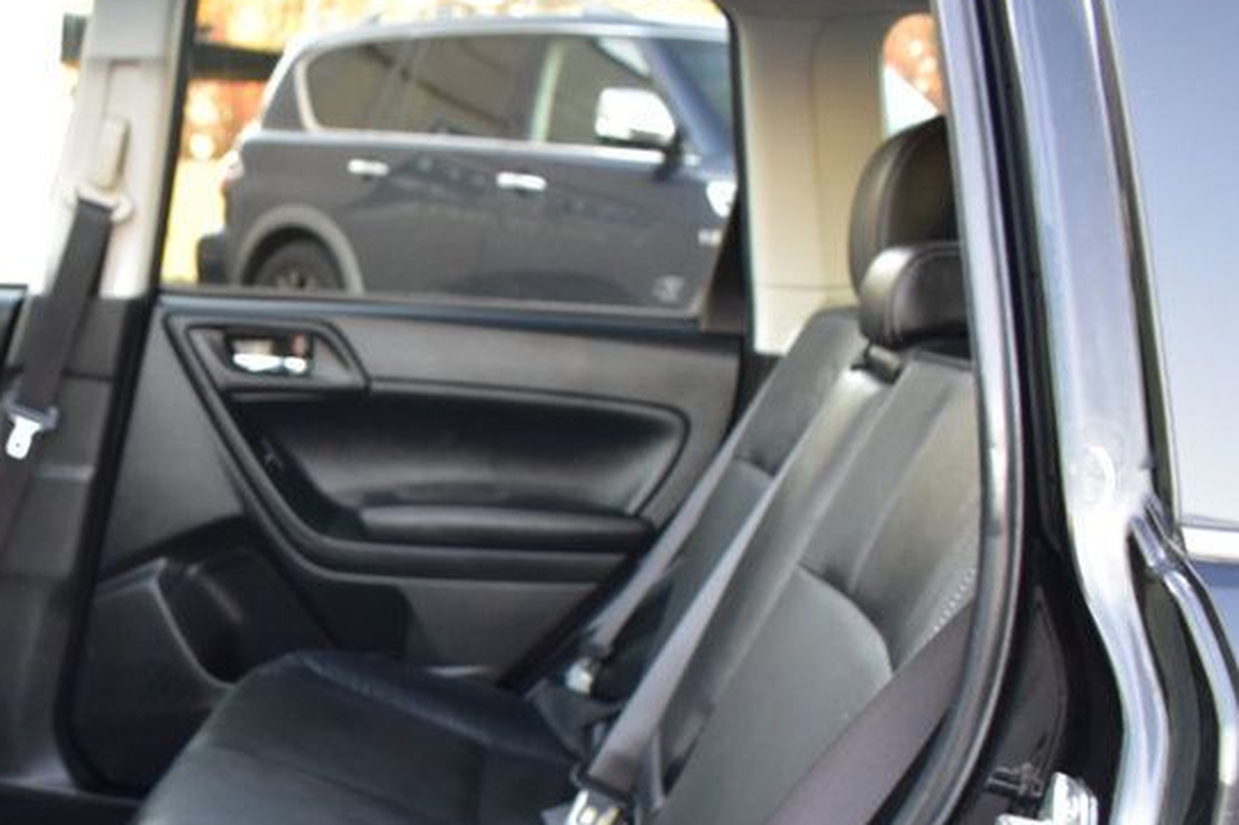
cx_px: 117
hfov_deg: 36.4
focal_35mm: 51
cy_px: 747
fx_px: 1755
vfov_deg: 25.6
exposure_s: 1/15
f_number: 6.3
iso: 1000
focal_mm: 18
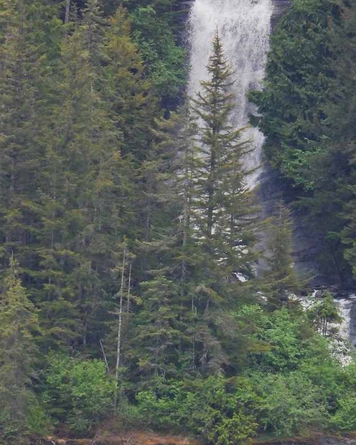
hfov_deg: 1.0
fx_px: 19663
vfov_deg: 1.3
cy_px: 160
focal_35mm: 1493
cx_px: 153
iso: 400
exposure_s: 1/400
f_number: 5.6
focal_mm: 170
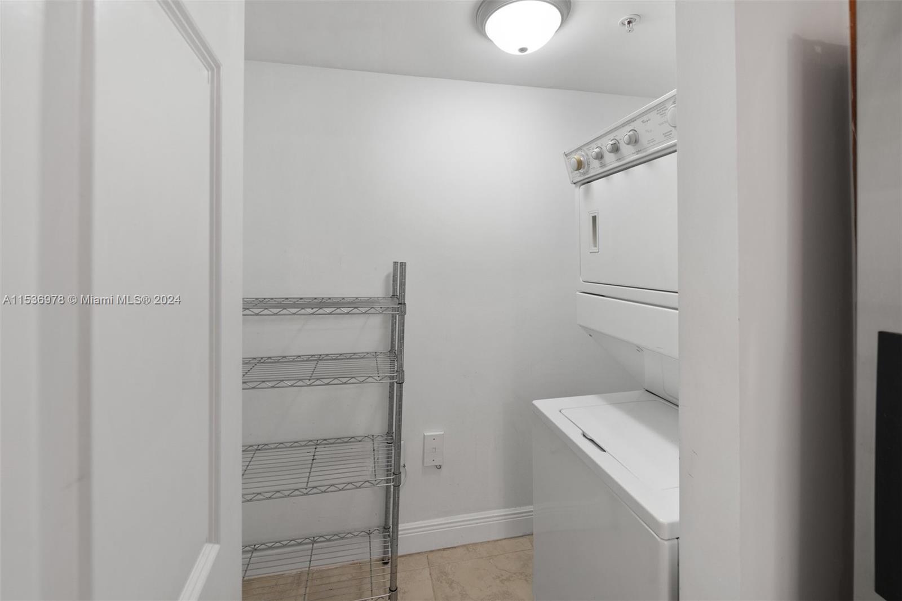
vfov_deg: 81.2
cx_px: 451
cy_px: 300
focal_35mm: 14
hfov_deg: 104.3
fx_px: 351
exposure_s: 1/5
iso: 250
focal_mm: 14
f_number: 7.1
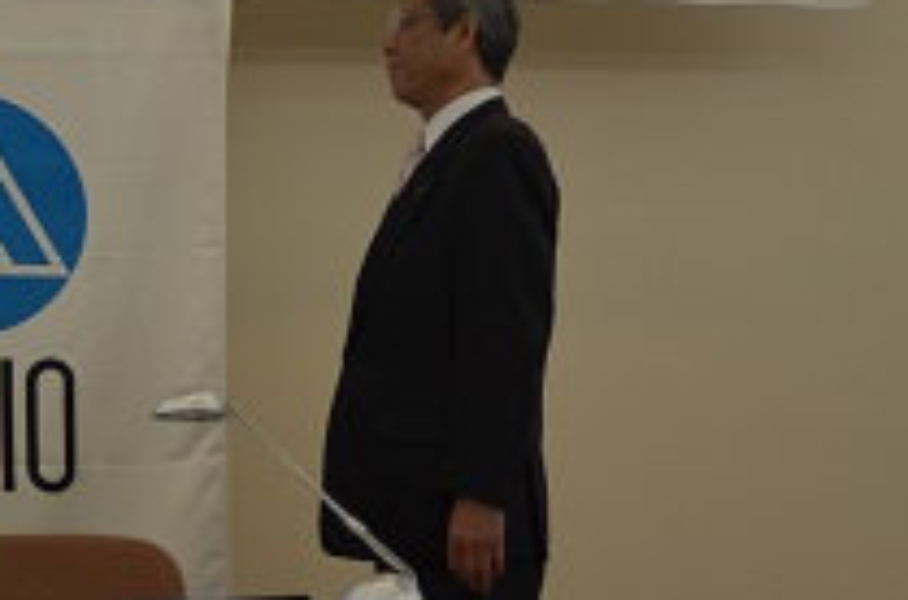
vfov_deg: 11.1
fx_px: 3068
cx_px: 61
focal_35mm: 122
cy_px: 72
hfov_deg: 16.6
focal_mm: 34
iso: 400
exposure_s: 1/125
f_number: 3.5
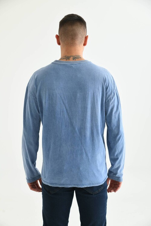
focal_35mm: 55
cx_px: 76
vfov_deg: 36.2
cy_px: 113
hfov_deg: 24.6
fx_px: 346
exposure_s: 1/125
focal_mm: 55
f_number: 5.6
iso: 160
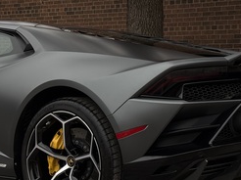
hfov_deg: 23.9
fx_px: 570
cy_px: 90
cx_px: 132
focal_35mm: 82
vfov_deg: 18.0
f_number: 1.78
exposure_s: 1/794
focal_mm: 6.76
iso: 64
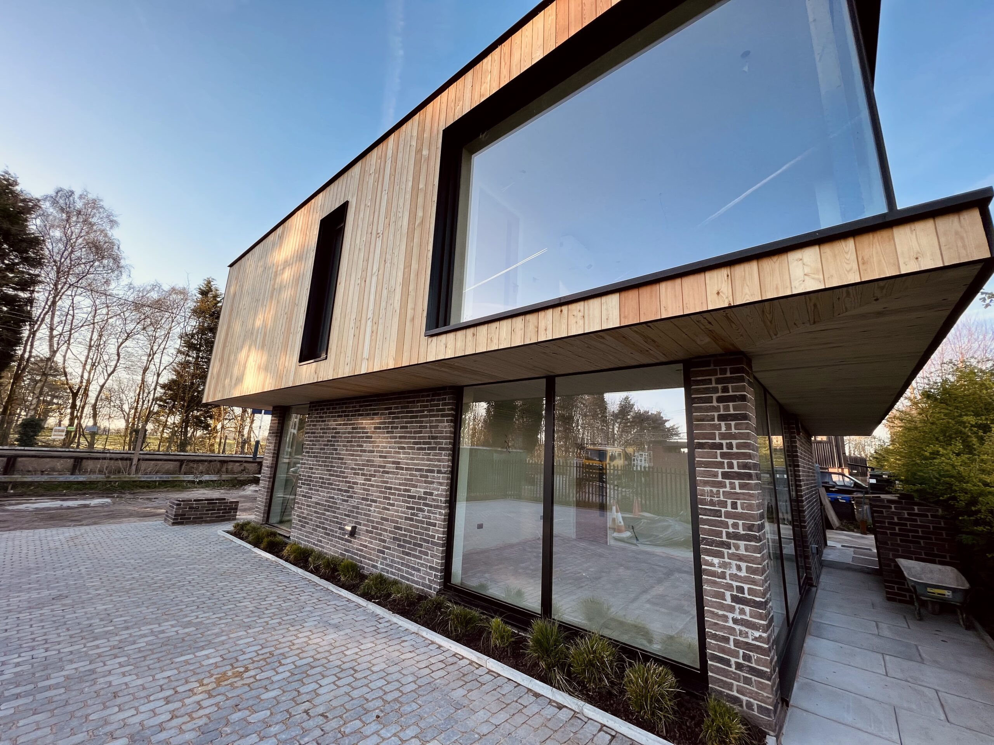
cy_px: 372
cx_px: 497
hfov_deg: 106.2
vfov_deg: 89.9
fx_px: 373
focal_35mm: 13
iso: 32
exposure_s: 1/180
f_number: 1.8
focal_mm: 1.57
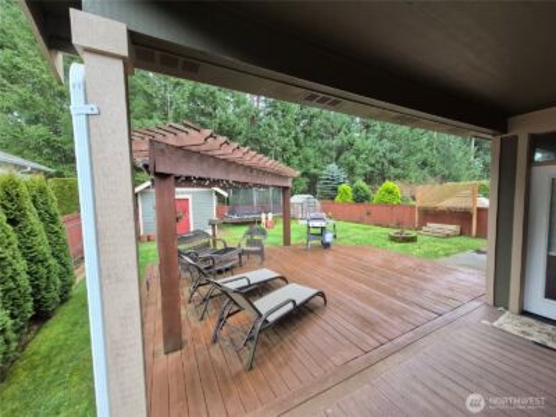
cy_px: 208
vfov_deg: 89.9
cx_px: 278
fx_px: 209
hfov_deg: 106.2
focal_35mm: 13
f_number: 2.2
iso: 125
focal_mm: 1.74
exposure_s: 1/60
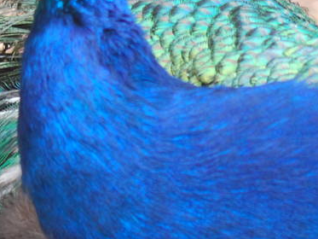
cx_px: 254
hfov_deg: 4.1
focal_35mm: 483
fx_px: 4439
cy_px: 117
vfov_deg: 3.1
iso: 220
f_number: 4
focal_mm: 78
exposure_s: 1/125
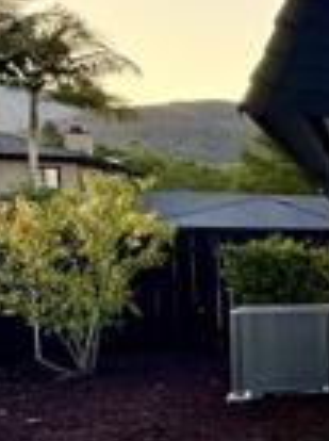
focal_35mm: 65
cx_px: 1013
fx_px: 826
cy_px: 291
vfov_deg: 29.7
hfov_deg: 11.2
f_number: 2.2
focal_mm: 2.22
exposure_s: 1/175
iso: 64
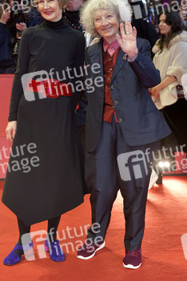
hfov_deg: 20.6
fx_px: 515
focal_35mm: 66
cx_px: 86
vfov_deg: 30.5
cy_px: 122
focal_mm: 58
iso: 1250
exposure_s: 1/200
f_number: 5.6
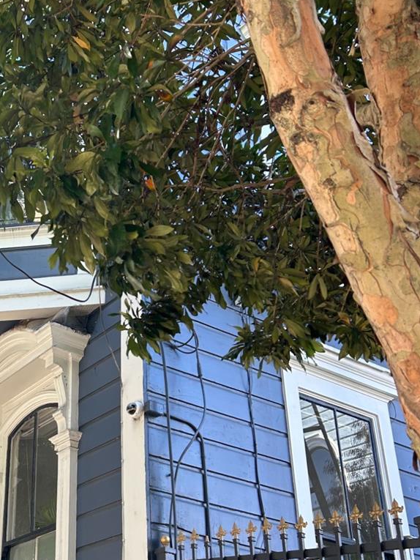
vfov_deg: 36.9
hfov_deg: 27.2
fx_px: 825
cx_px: 14
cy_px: 392
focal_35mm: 51
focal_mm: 5.7
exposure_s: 1/171
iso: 50
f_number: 1.5
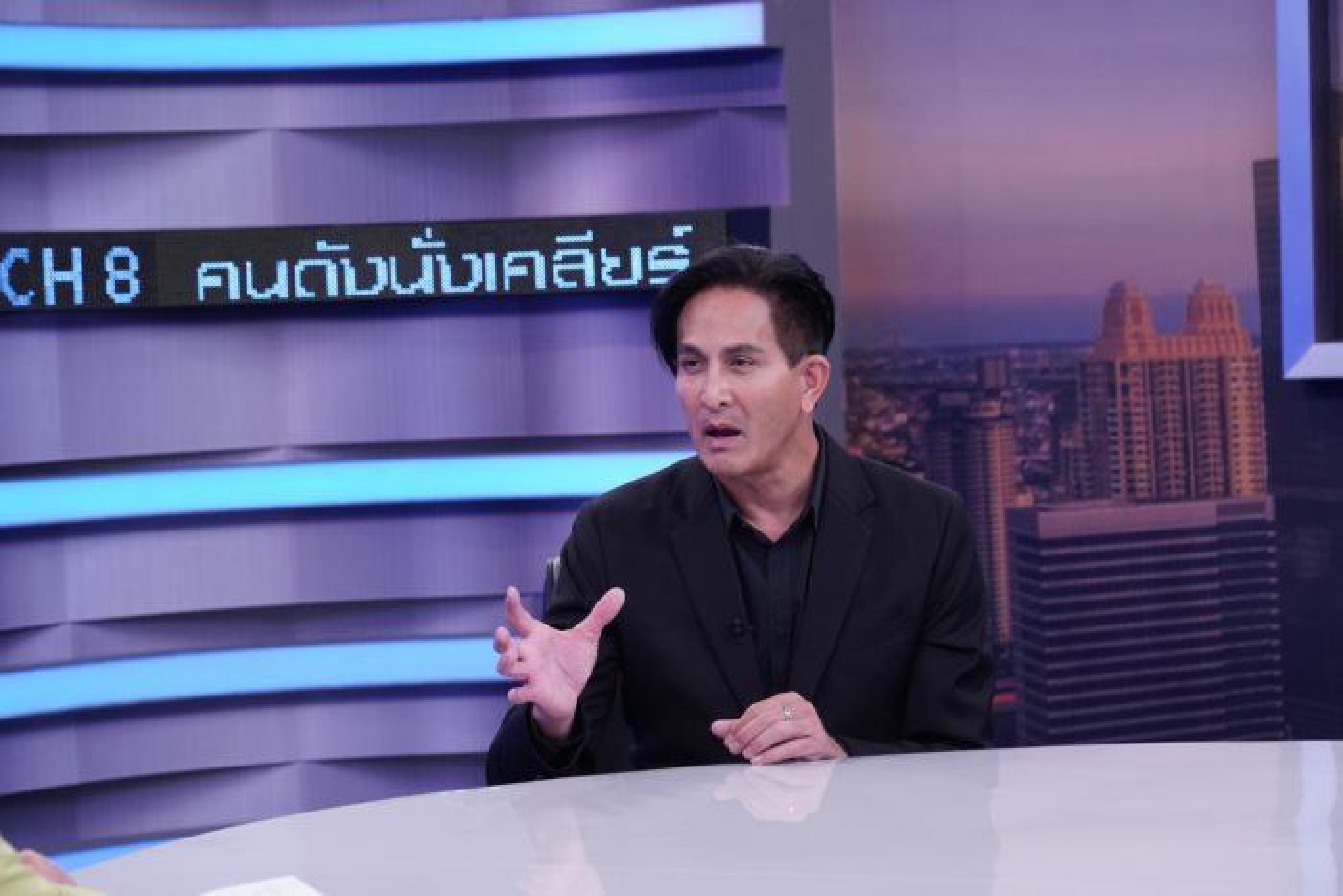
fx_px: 3918
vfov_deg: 13.0
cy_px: 448
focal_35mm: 105
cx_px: 672
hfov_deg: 19.5
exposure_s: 1/160
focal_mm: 105
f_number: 7.1
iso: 3200
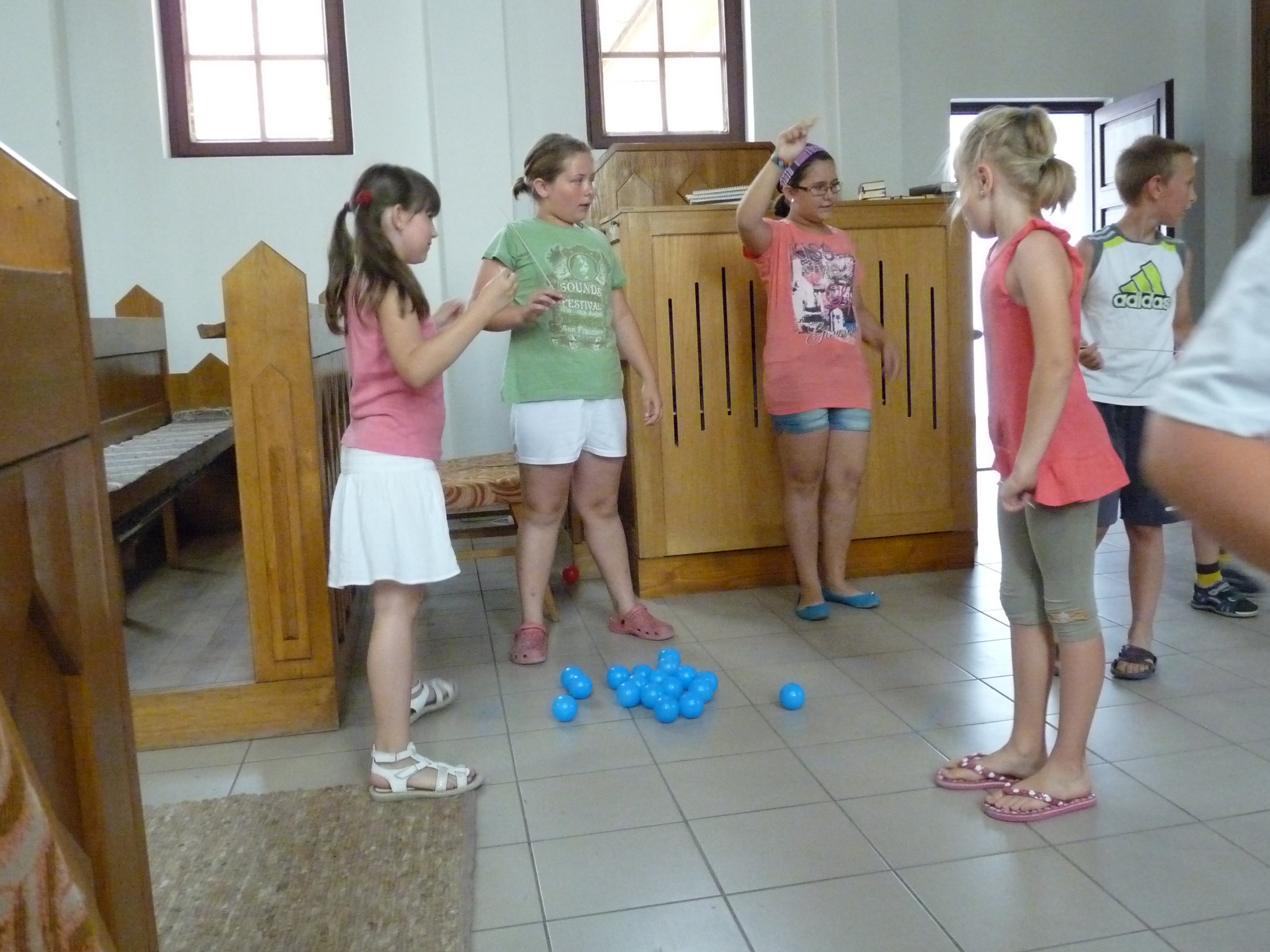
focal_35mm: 31
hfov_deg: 58.3
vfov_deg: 45.4
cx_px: 677
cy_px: 458
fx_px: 1137
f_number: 2.8
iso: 800
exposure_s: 1/40
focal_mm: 4.8
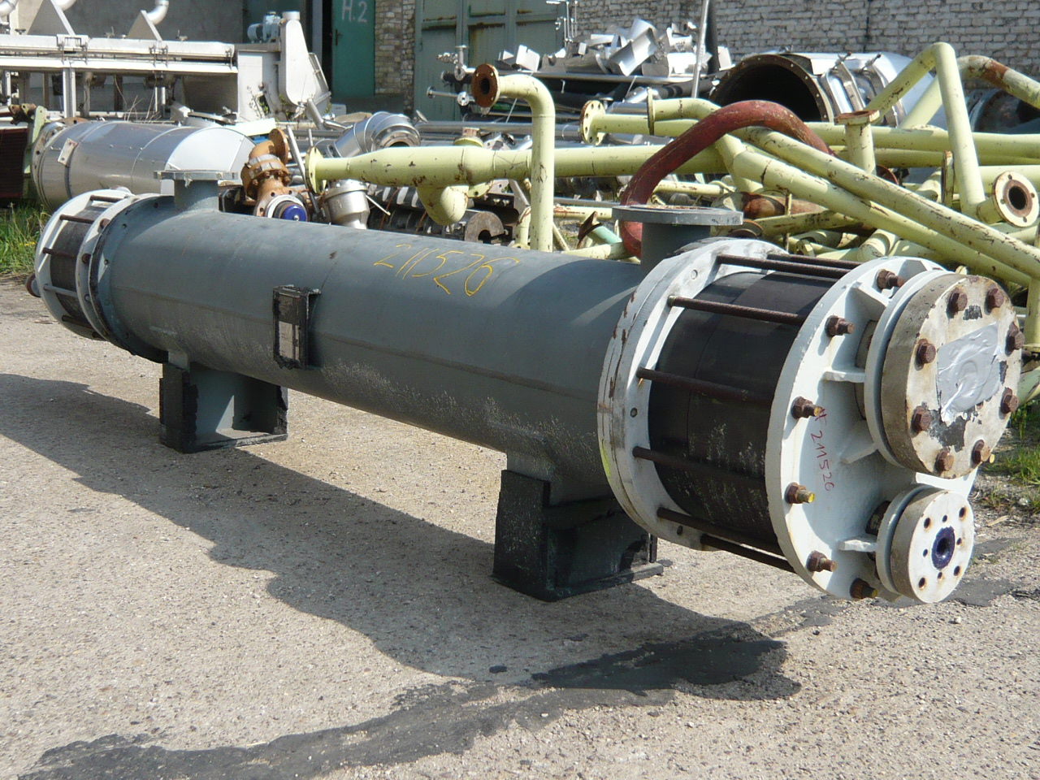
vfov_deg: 32.2
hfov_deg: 42.1
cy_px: 390
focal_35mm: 45
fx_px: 1352
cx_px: 520
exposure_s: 1/800
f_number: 2.9
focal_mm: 4.9
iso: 100
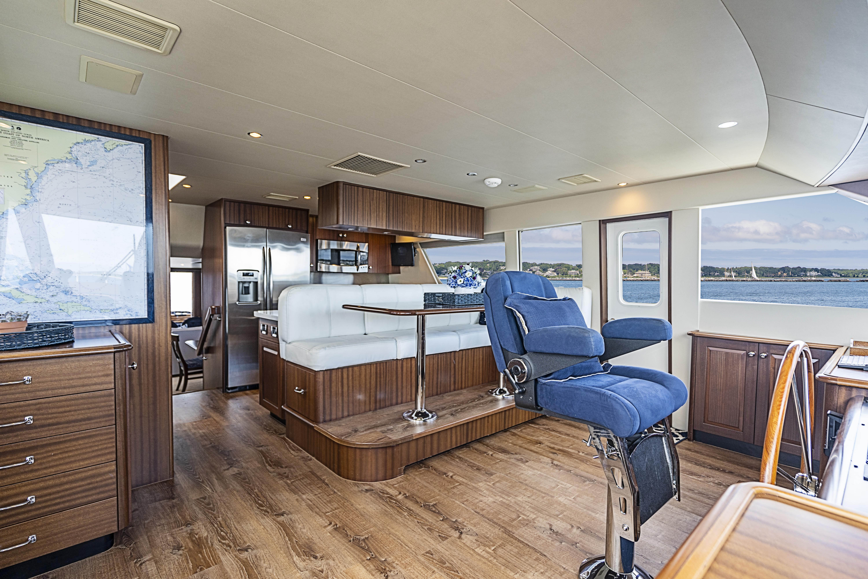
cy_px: 290
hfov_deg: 96.7
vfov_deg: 73.7
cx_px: 434
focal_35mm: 16
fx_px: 386
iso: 400
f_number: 4
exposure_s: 1/100
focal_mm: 16
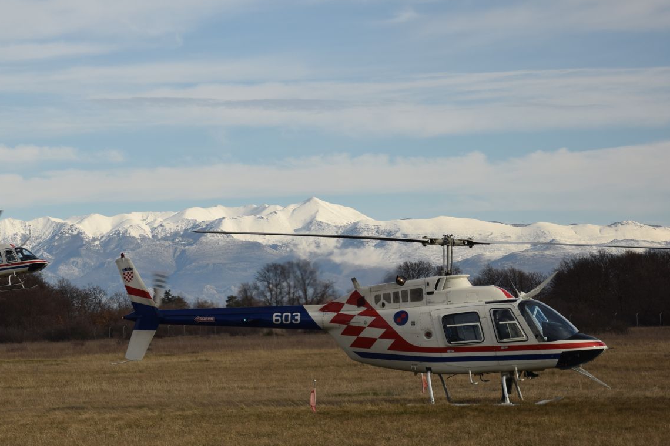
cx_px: 212
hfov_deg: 14.7
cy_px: 177
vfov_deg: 9.9
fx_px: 2587
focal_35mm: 139
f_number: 7.1
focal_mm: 66
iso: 100
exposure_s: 1/640
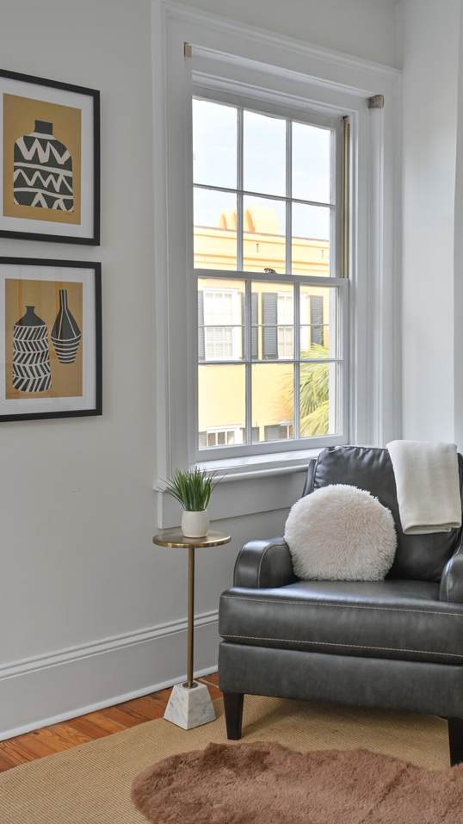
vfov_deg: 49.4
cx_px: 248
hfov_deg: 29.0
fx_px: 895
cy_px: 412
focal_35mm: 41
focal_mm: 39
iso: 500
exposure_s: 1/640
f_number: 5.6
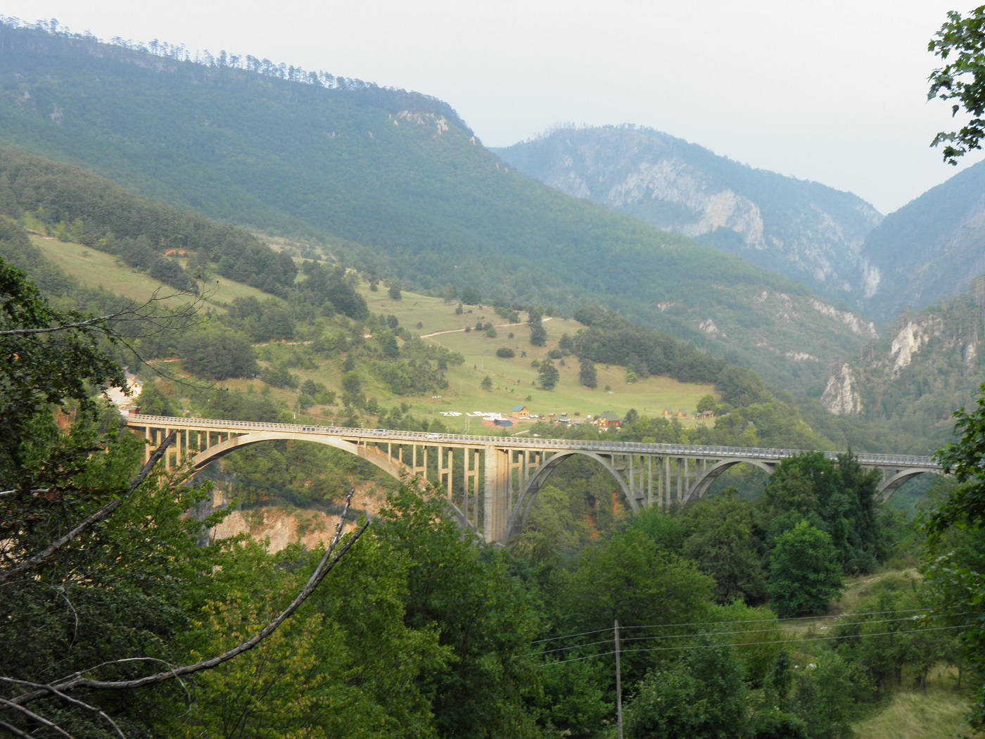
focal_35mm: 55
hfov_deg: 34.9
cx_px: 492
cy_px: 370
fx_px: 1565
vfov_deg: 26.6
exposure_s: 1/80
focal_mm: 10
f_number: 5.2
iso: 50
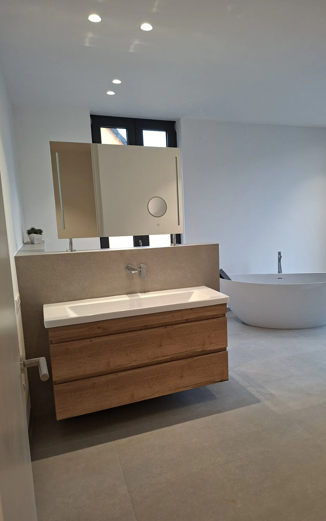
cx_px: 199
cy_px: 266
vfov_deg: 72.5
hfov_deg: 48.9
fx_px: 355
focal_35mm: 25
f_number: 1.8
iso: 125
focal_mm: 5.54
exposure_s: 1/100
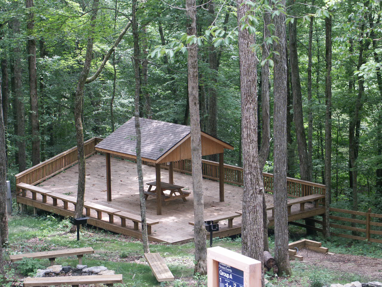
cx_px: 191
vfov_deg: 14.6
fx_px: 1115
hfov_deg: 19.4
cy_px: 144
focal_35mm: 101
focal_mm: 25.02
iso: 100
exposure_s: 1/90
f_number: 3.5
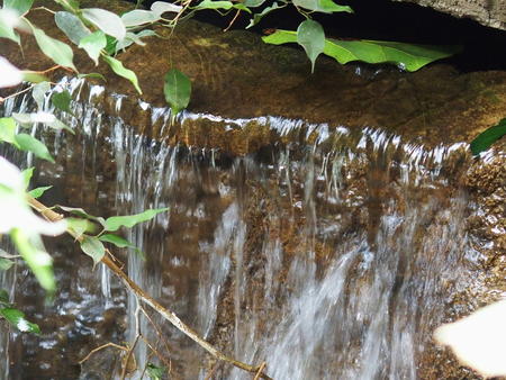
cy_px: 190
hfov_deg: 10.9
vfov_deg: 8.2
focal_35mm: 182
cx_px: 253
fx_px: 2662
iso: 1000
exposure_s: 1/50
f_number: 2.8
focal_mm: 38.6
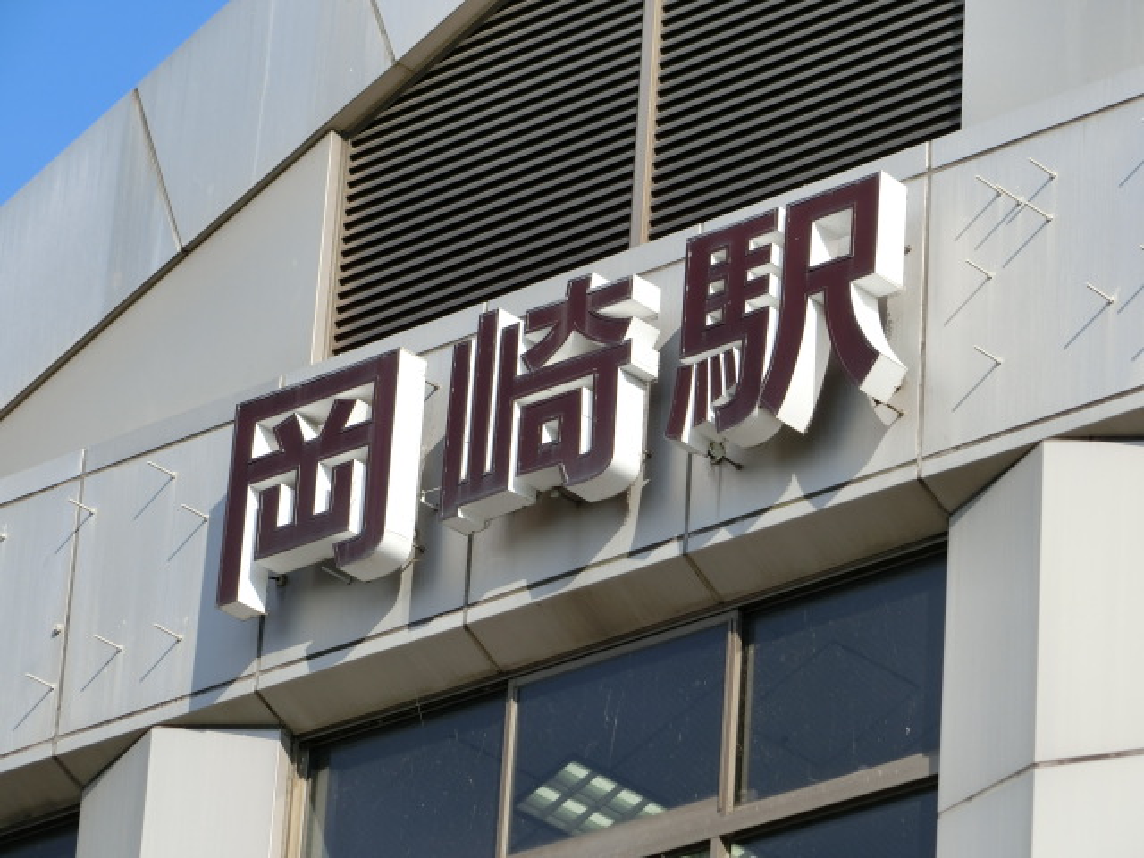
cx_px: 572
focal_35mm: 191
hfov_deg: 10.4
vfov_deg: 7.8
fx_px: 6312
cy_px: 429
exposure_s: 1/320
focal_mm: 34
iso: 80
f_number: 5.9
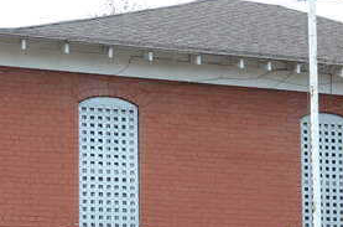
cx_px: 277
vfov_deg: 12.3
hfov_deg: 18.7
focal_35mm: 108
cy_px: 274
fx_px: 1030
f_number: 5
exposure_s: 1/200
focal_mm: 25
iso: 400
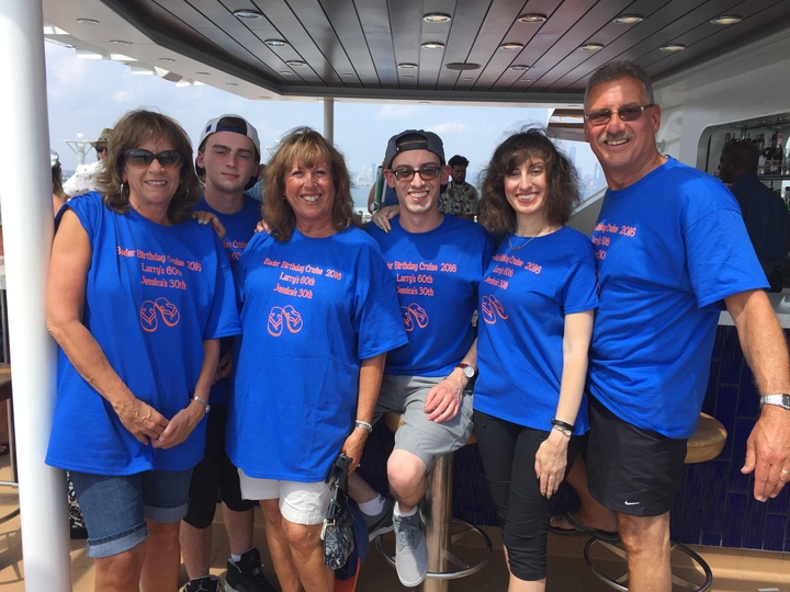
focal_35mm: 29
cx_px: 395
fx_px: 662
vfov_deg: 48.2
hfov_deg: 61.7
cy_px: 296
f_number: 2.2
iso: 32
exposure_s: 1/964
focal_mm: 4.15
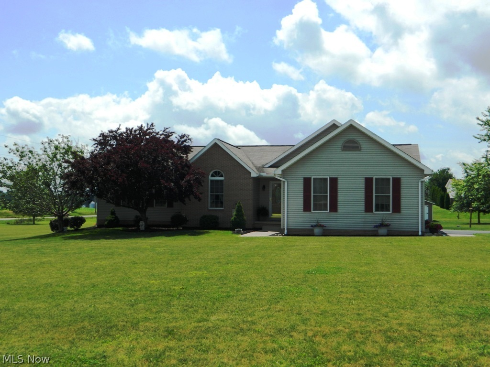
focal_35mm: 41
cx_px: 245
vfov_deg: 35.1
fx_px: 580
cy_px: 184
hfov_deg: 45.8
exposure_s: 1/125
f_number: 9.8
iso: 80
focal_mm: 7.3
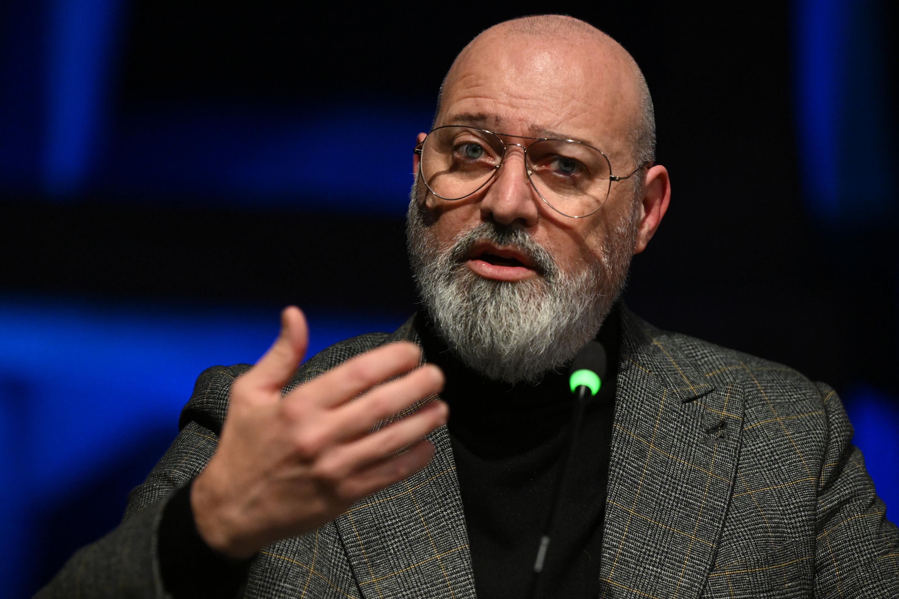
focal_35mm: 185
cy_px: 300
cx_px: 450
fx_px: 4619
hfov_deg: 11.1
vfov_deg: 7.4
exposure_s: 1/1000
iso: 6400
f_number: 4
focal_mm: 185
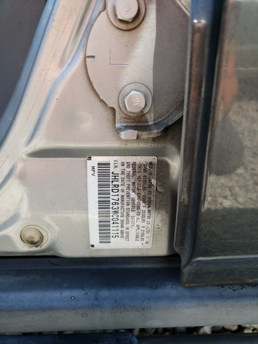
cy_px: 172
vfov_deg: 67.3
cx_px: 129
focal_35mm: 26
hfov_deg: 53.1
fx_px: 258
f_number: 1.5
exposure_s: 1/455
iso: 50
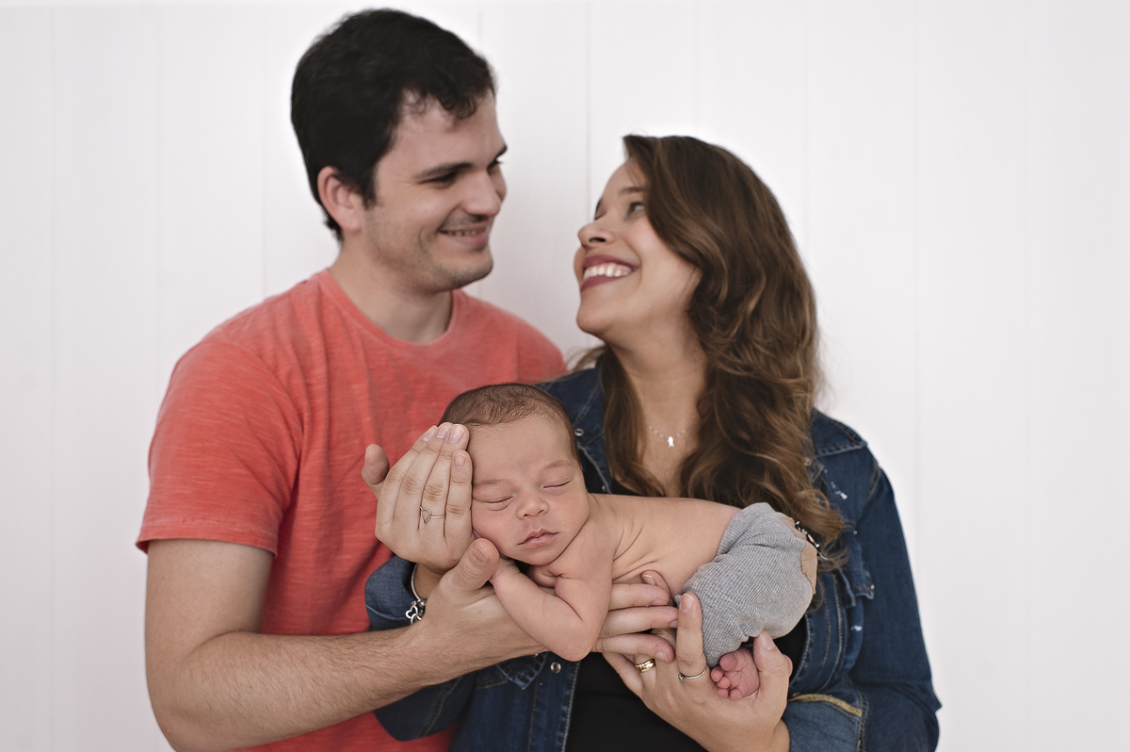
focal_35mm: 35
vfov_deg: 37.8
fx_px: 1098
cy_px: 376
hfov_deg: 54.5
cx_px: 565
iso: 800
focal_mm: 35
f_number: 4.5
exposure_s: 1/200
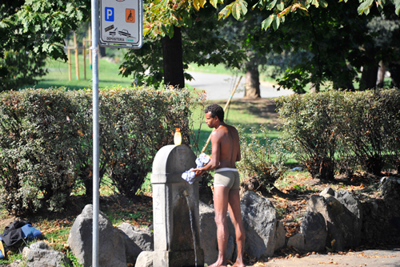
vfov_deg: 4.6
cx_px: 200
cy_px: 134
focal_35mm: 300
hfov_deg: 6.9
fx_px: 3332
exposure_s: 1/200
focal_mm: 300
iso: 200
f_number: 5.6
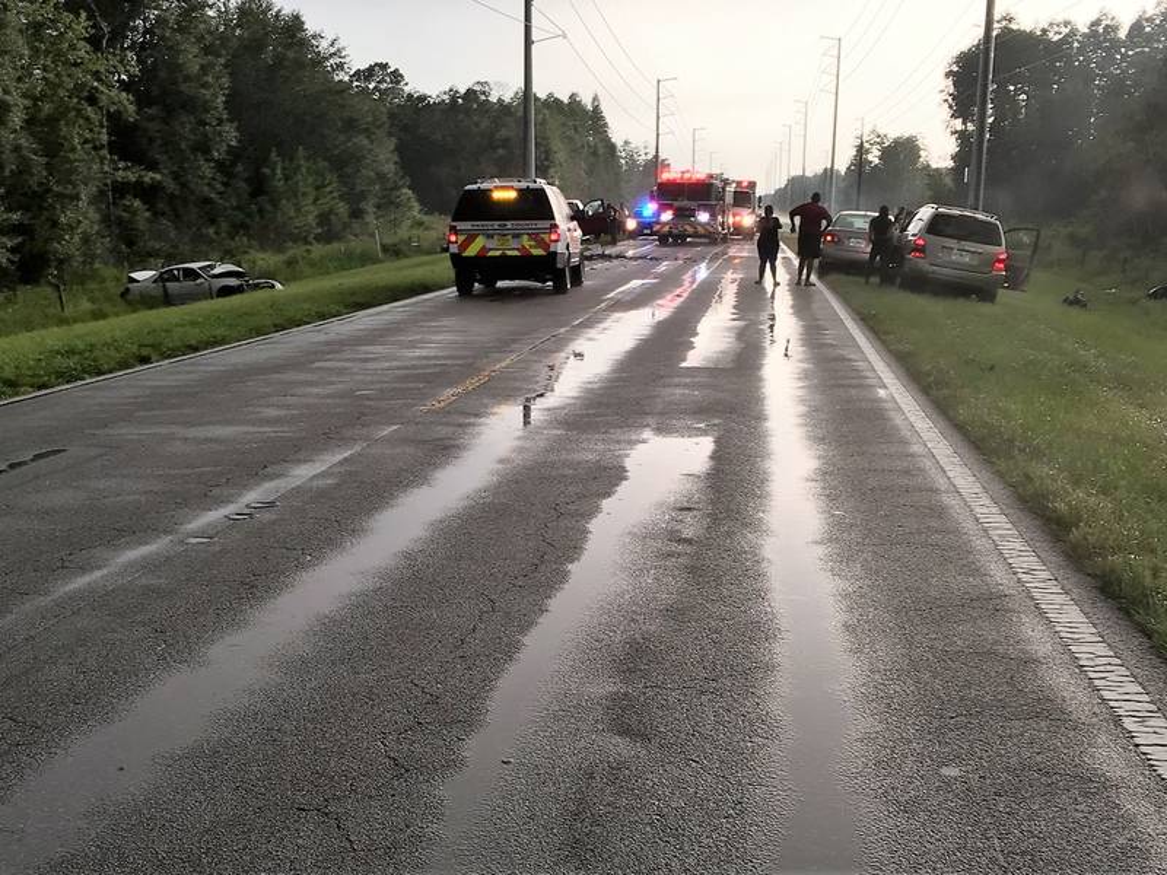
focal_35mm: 29
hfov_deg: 61.7
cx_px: 584
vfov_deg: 48.2
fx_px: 978
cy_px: 438
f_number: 2.2
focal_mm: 4.15
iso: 25
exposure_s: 1/121
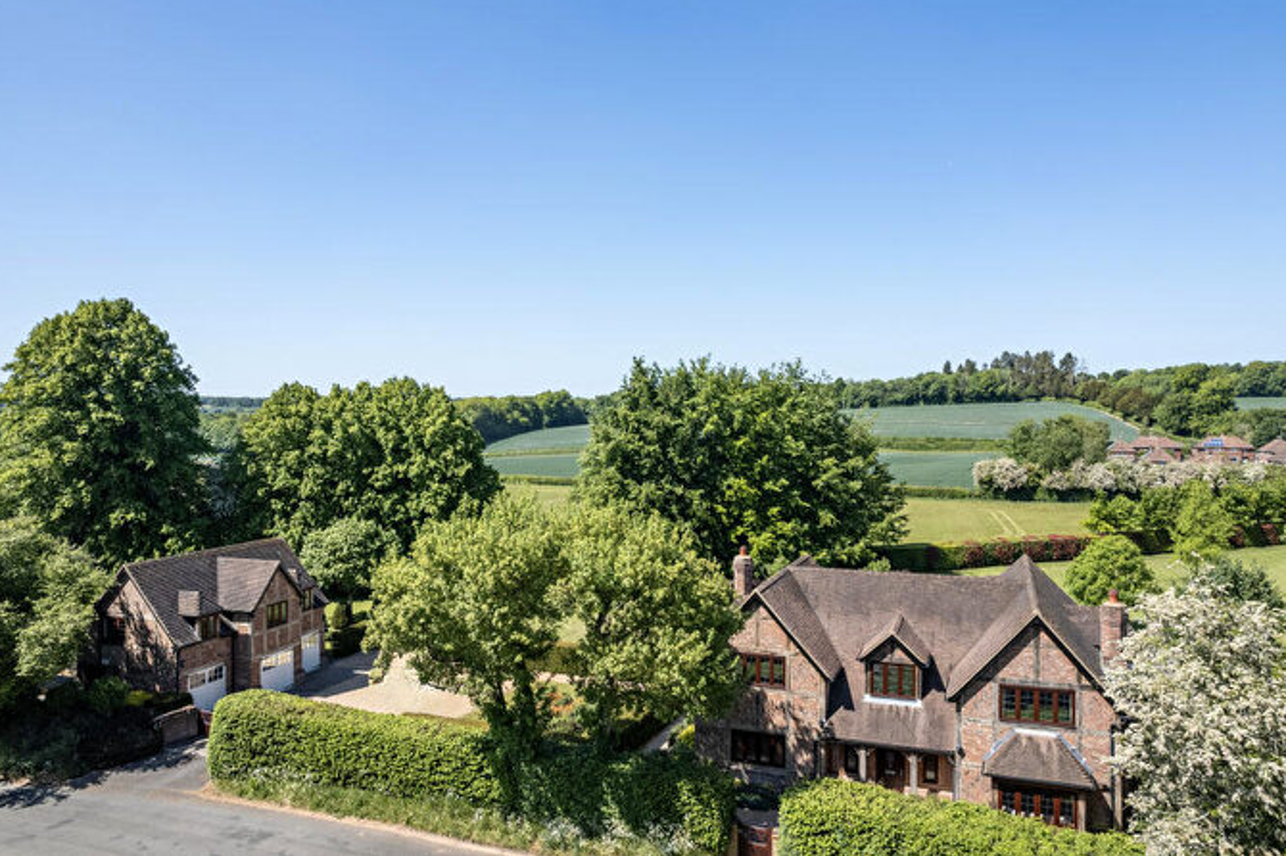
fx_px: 821
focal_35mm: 23
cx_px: 658
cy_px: 410
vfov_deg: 55.0
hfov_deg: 76.1
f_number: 2.8
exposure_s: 1/1500
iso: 100
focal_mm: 8.38
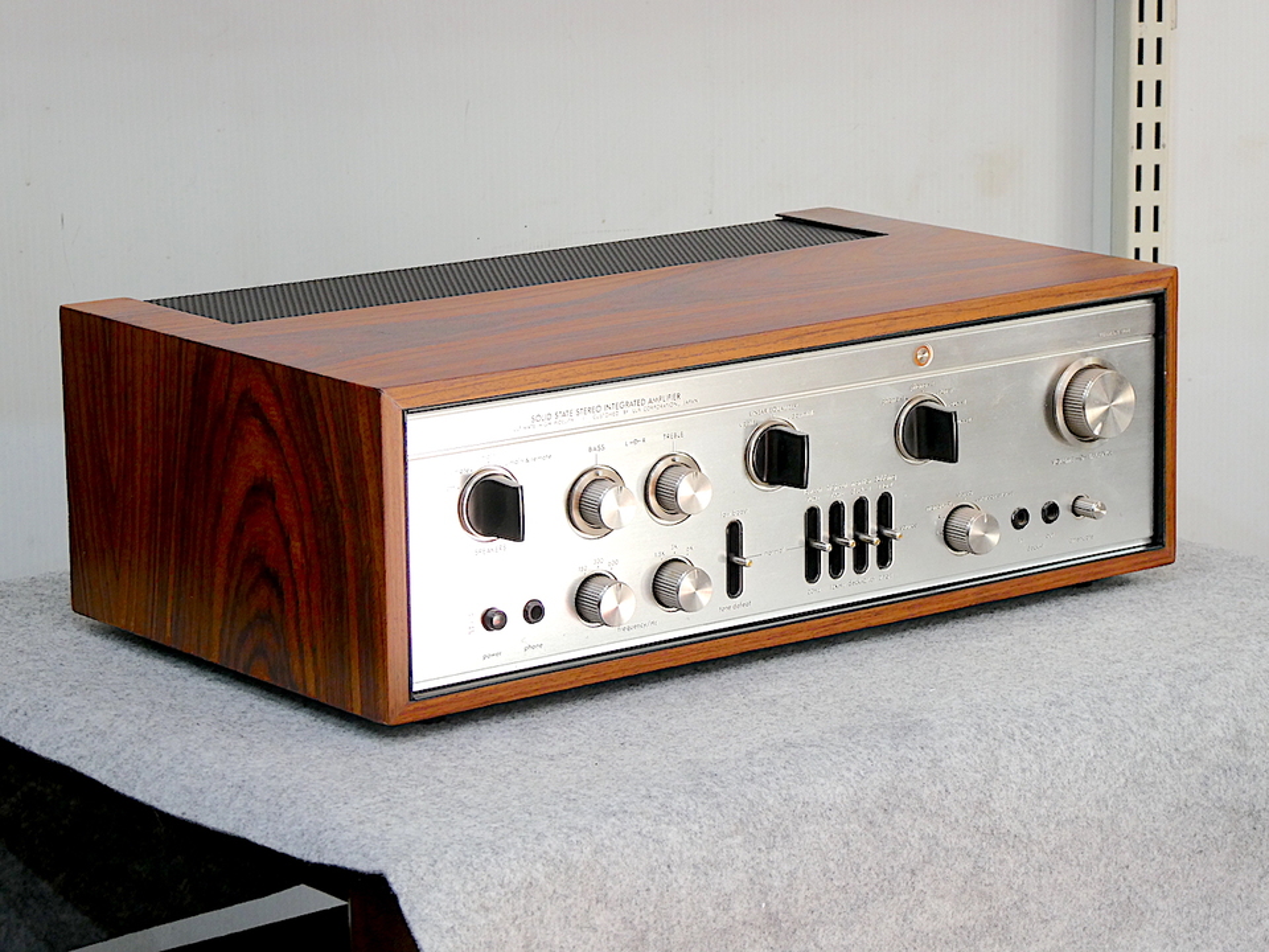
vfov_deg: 12.9
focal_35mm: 115
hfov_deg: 17.1
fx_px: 4216
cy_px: 476
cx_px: 634
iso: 200
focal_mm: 20.6
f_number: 5.1
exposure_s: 1/30
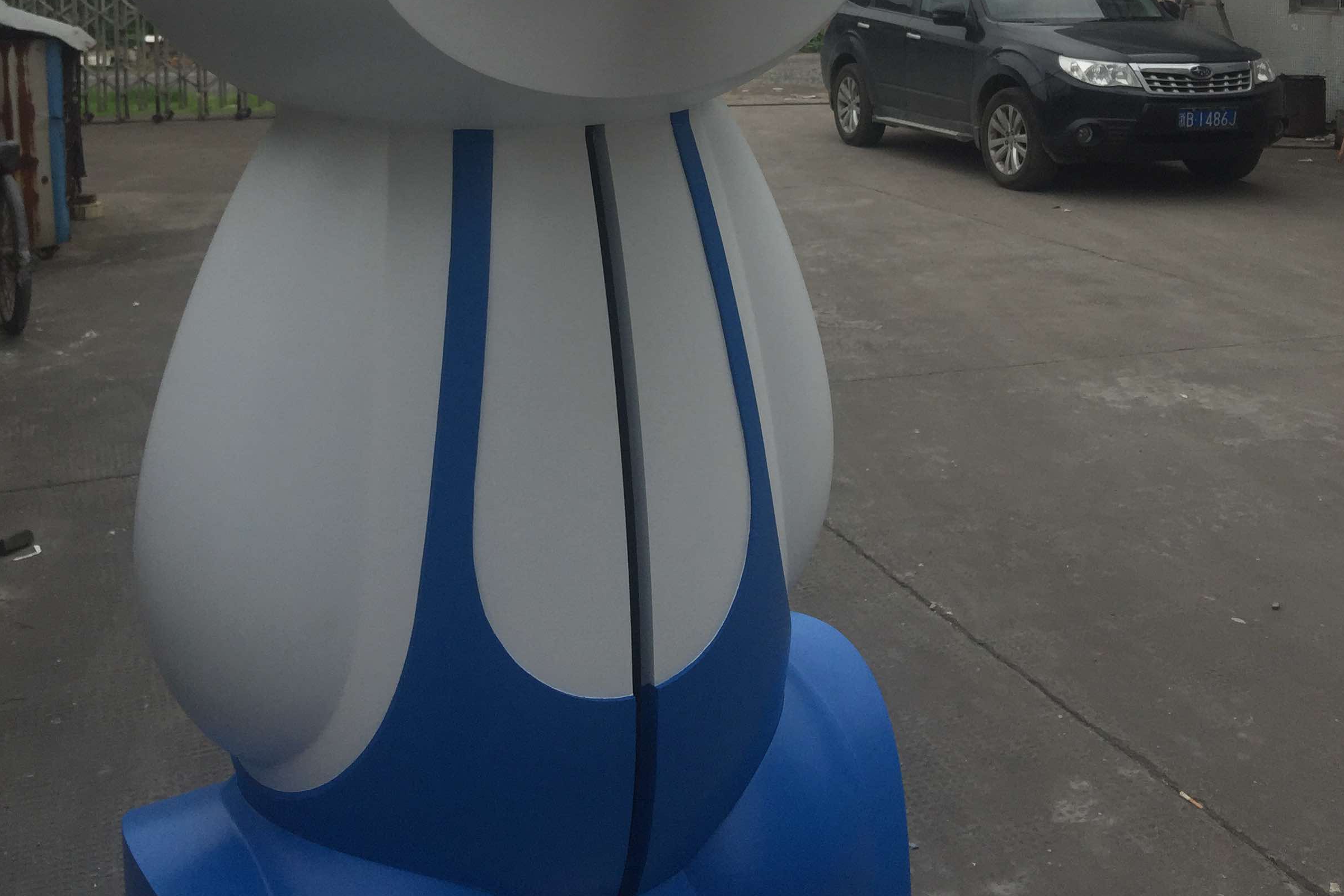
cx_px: 664
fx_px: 1531
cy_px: 38
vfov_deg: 30.7
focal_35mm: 41
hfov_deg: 47.4
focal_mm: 4.15
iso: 32
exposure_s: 1/1014
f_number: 2.2
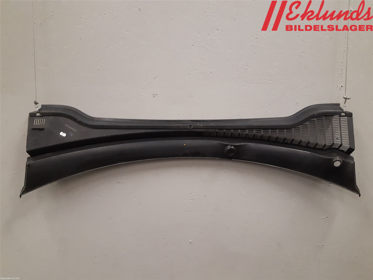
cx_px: 186
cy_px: 140
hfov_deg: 67.3
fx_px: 280
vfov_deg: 53.1
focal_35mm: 26
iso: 200
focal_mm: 3.93
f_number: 1.7
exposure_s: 1/50
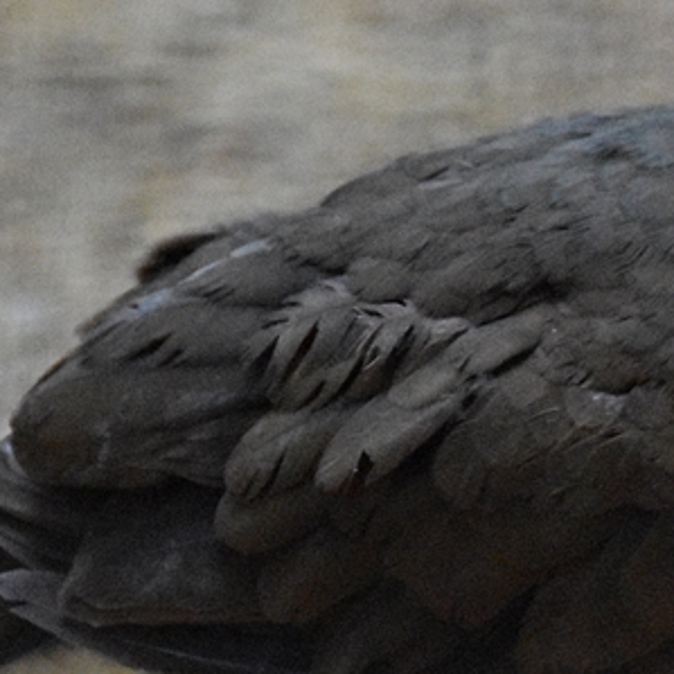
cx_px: 802
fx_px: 13482
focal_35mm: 612
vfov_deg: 2.9
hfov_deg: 2.9
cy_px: 436
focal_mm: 140
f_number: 5.6
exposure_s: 1/250
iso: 12800
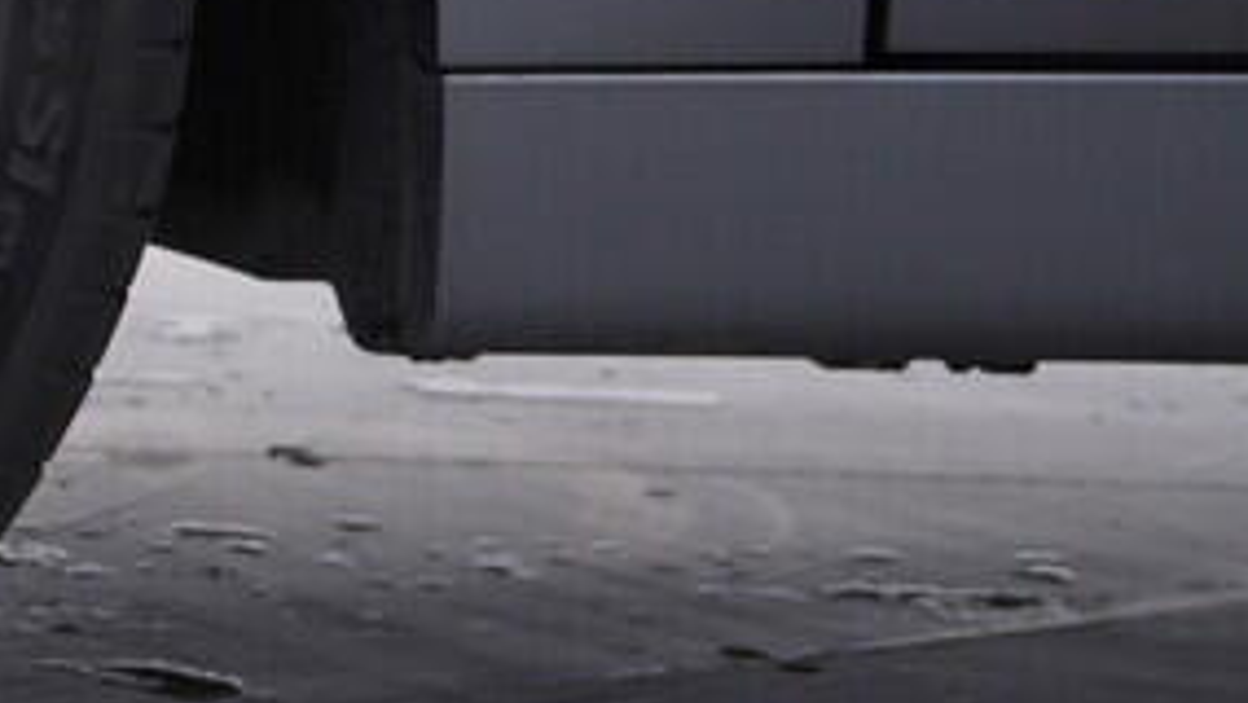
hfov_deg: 14.1
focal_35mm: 136
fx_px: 4502
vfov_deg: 8.8
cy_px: -288
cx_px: -954
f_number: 3.5
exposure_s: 1/60
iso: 125
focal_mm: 24
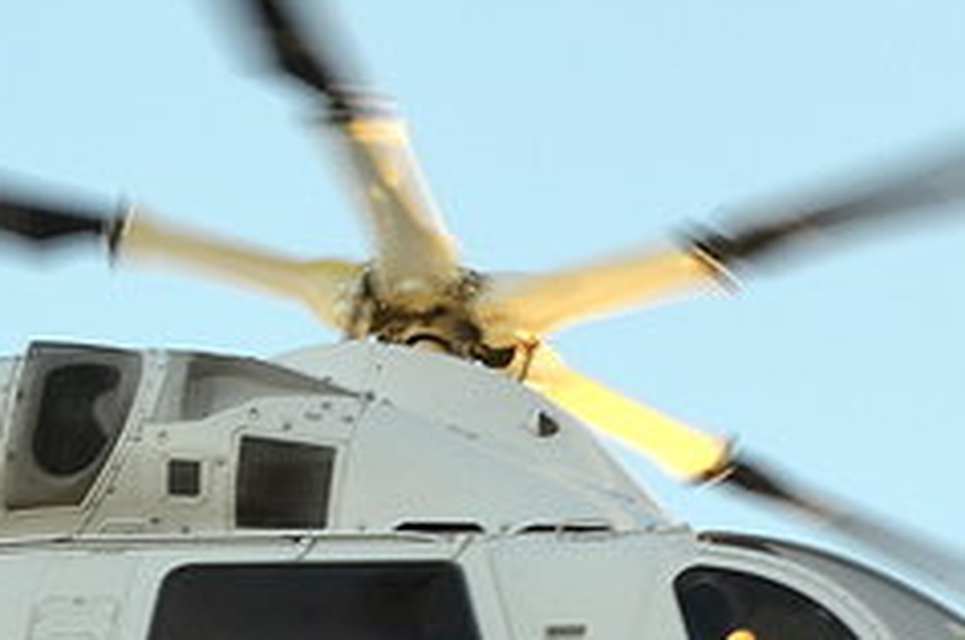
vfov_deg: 1.6
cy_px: 288
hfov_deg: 2.4
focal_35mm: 846
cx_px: 203
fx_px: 22646
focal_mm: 112
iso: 140
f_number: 8
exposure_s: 1/250
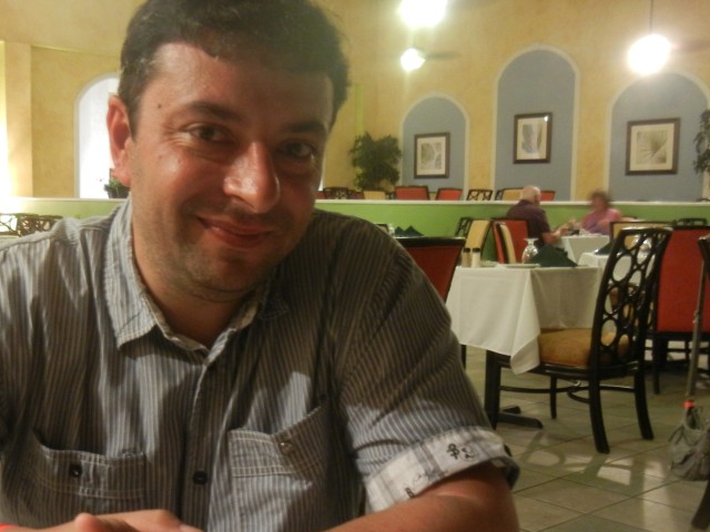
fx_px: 985
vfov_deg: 30.2
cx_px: 240
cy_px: 310
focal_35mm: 48
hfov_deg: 39.2
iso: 400
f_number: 3.5
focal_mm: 5.4
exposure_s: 1
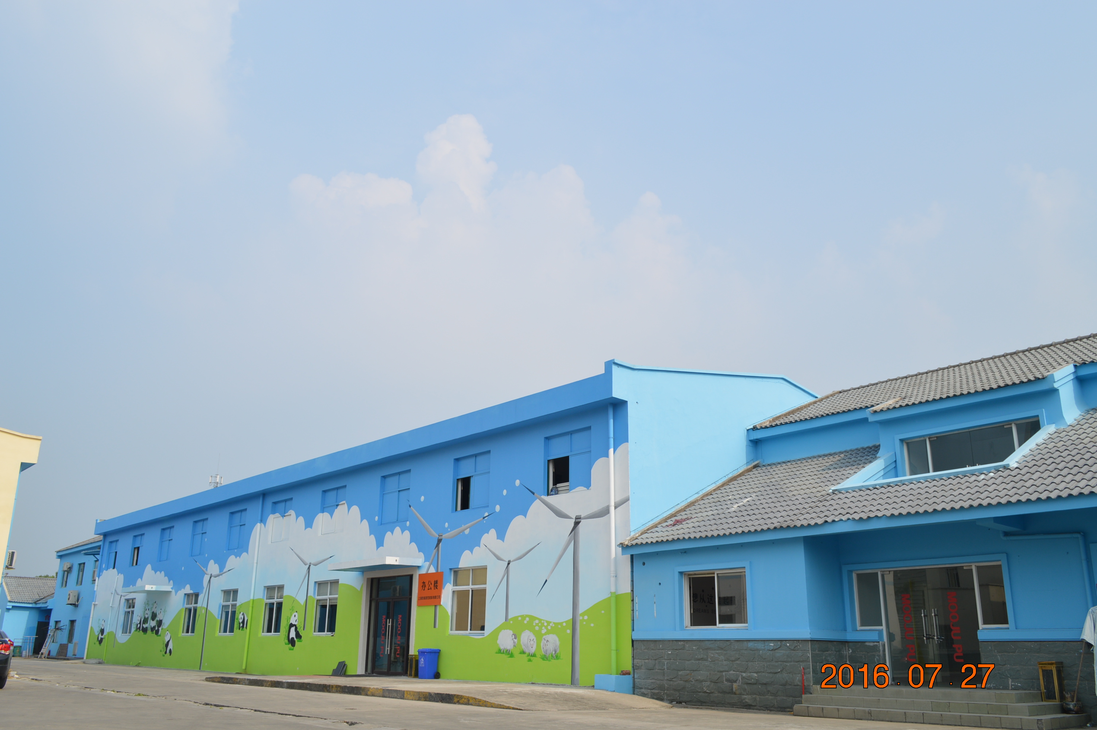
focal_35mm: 30
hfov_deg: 62.0
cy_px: 365
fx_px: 913
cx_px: 548
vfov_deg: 43.5
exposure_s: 1/250
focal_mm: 20
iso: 100
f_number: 8
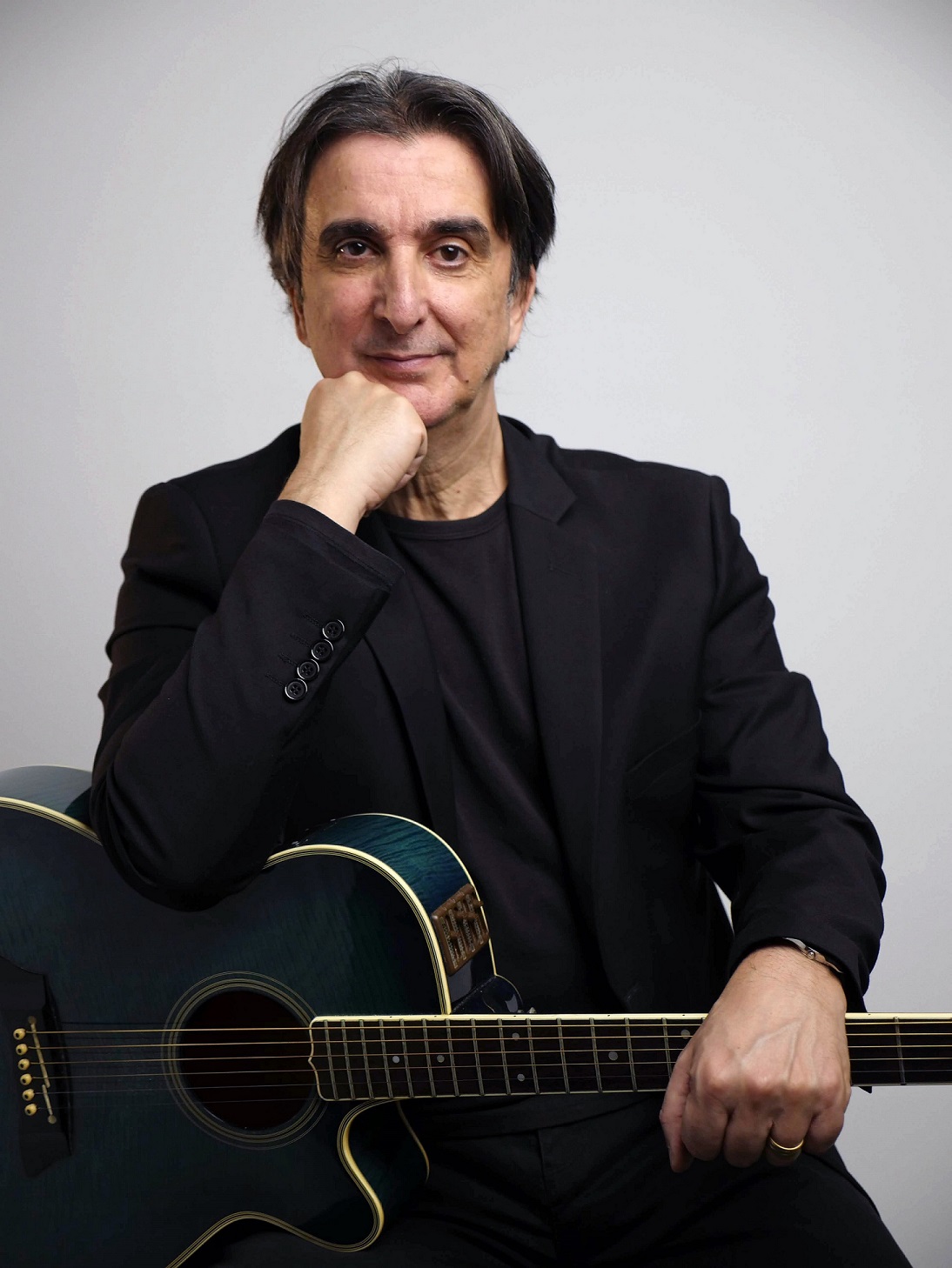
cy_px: 634
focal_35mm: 70
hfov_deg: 21.0
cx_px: 476
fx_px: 2566
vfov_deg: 27.8
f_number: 2.8
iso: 500
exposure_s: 1/100
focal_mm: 35
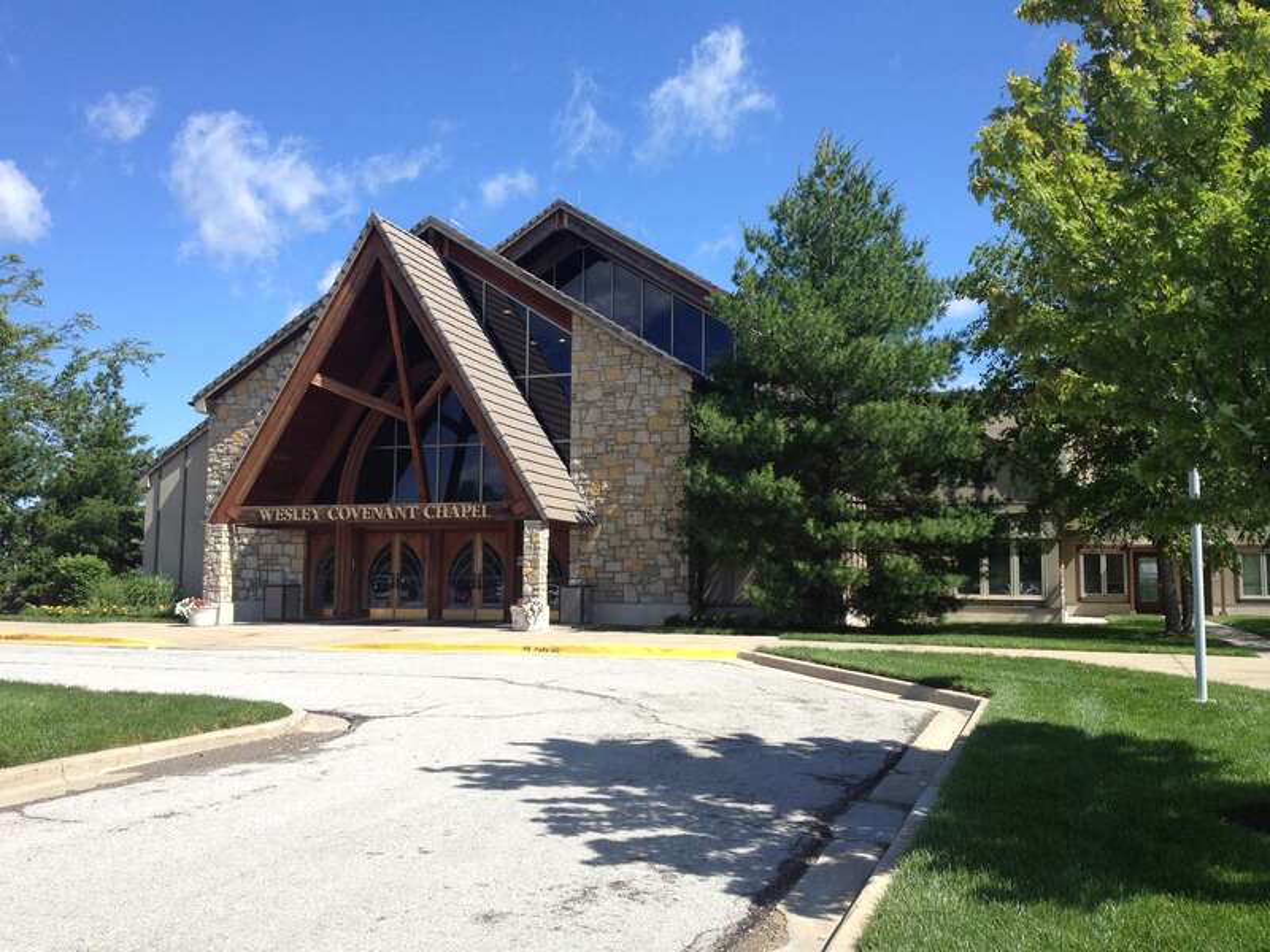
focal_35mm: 35
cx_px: 635
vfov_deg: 40.7
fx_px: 1284
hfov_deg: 52.6
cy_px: 476
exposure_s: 1/1255
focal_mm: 4.28
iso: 50
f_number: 2.4
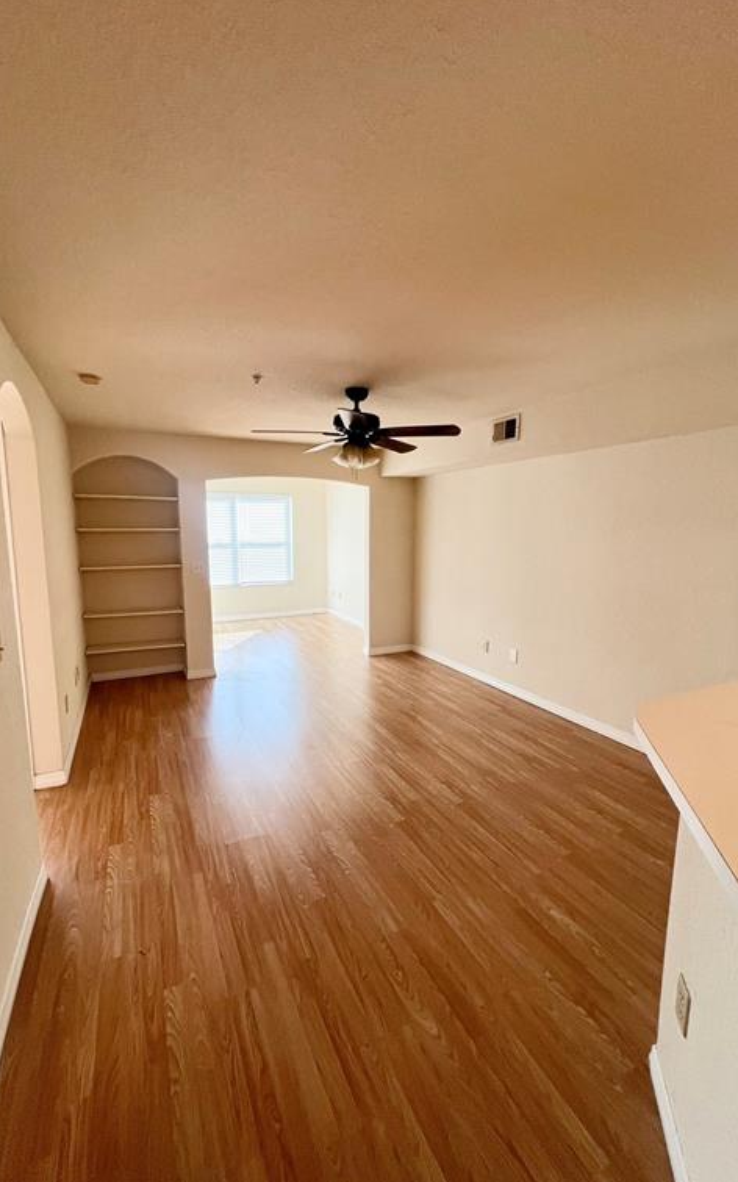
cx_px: 363
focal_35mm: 14
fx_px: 451
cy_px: 593
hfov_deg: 78.6
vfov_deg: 105.3
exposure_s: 1/120
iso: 100
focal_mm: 1.57
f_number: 1.8
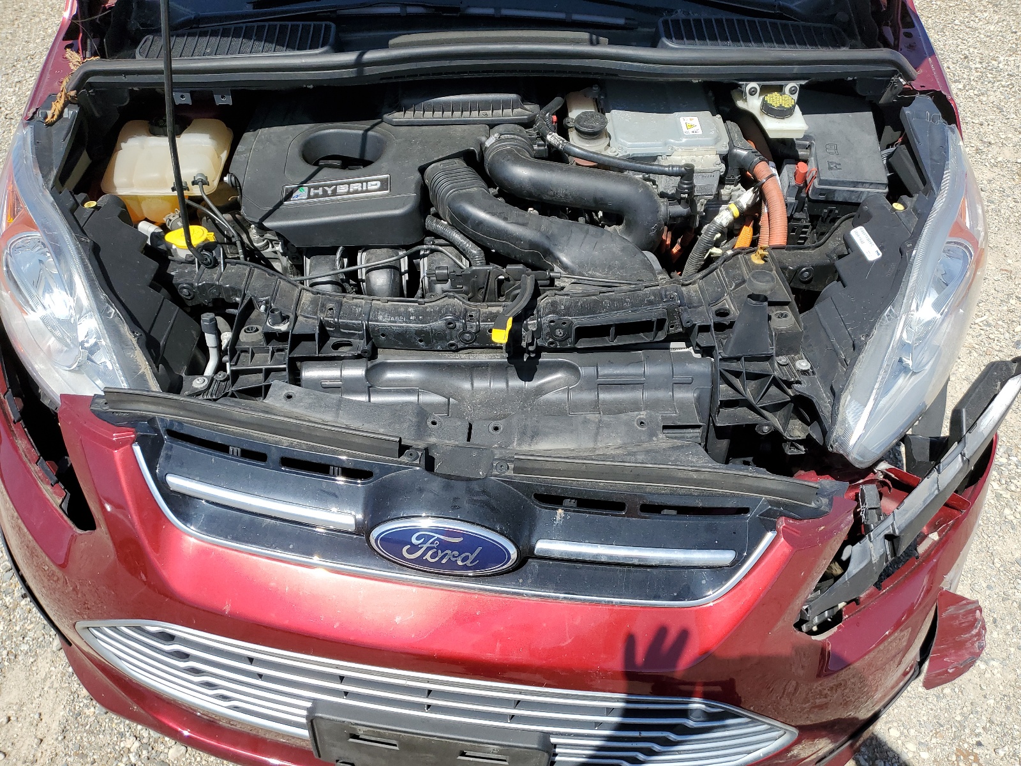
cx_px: 510
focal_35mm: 26
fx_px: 767
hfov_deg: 67.3
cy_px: 383
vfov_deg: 53.1
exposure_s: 1/2500
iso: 50
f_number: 1.5
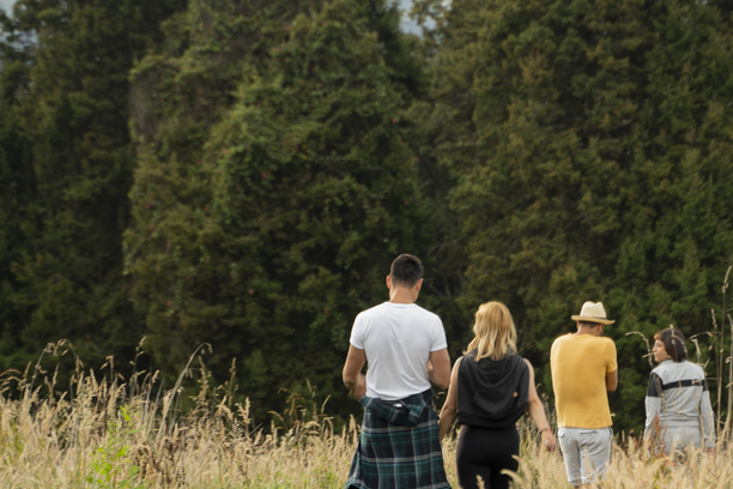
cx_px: 580
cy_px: 273
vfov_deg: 9.3
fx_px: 2993
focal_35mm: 147
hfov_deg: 13.9
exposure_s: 1/50
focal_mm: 75
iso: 200
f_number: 2.8
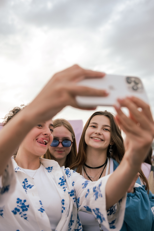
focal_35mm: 34
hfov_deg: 38.9
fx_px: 218
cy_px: 116
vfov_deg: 55.8
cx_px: 77
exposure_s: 1/400
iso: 125
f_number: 2.8
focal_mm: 34
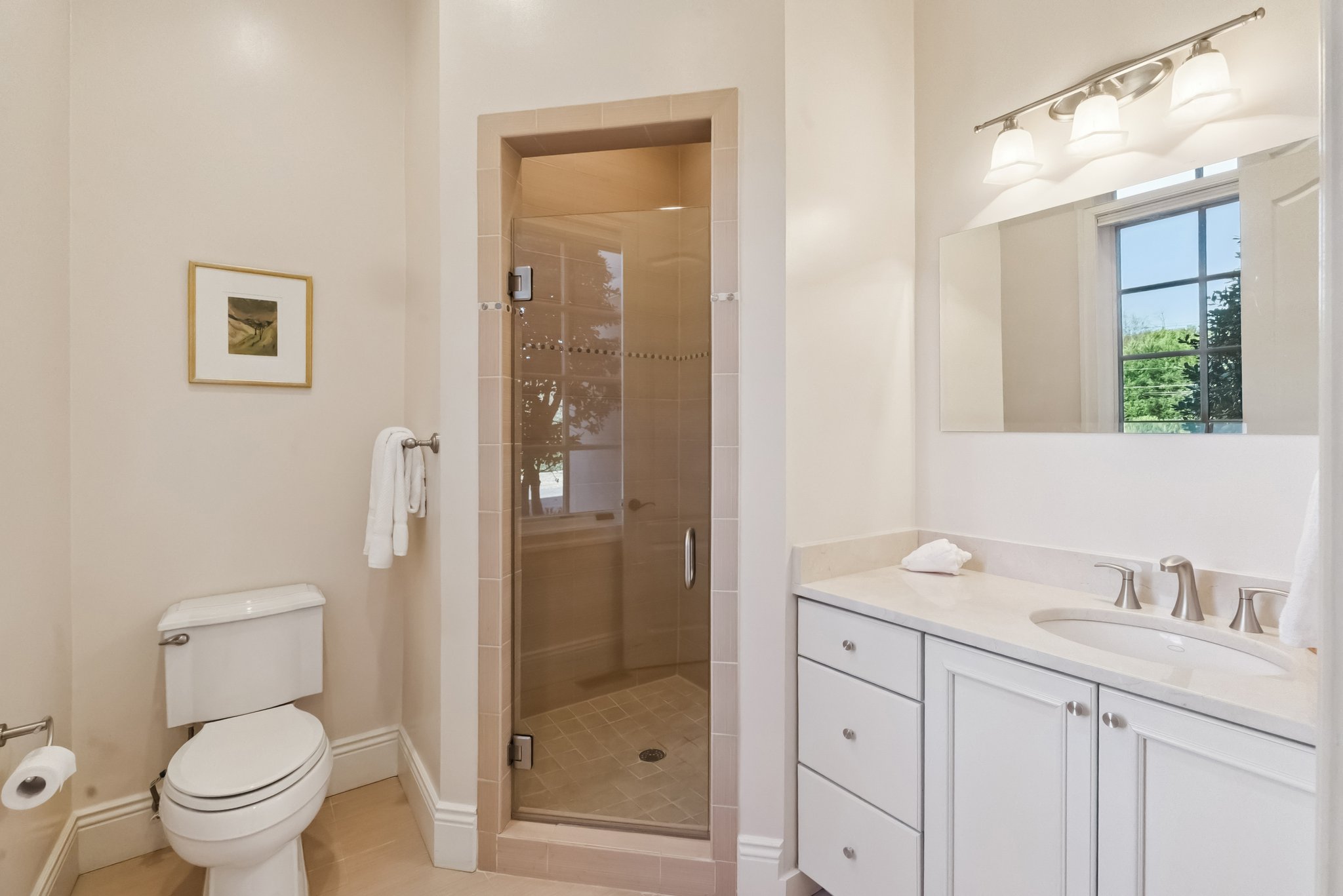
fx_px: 597
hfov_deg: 96.7
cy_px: 448
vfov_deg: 73.8
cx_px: 672
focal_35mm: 16
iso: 8000
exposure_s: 1/200
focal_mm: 16
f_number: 13
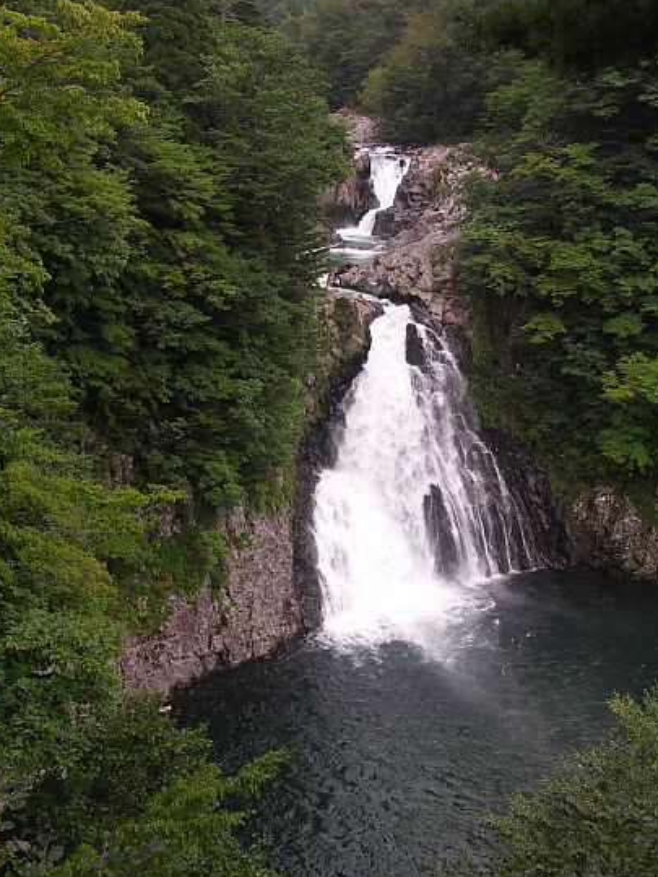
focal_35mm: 45
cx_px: 369
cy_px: 403
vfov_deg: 42.0
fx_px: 1141
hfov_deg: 32.1
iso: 50
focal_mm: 9.8
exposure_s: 1/80
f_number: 3.5
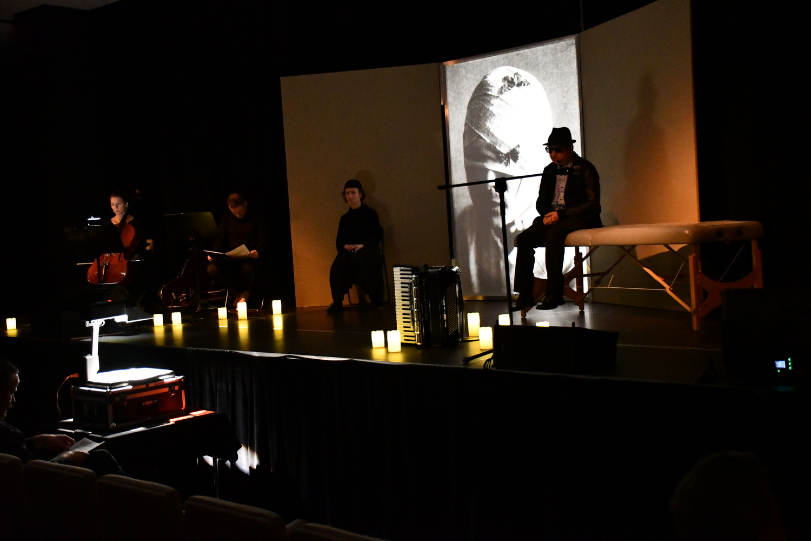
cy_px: 270
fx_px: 1014
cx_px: 406
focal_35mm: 45
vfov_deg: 29.9
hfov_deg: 43.6
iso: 11400
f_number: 4
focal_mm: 30
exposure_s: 1/60
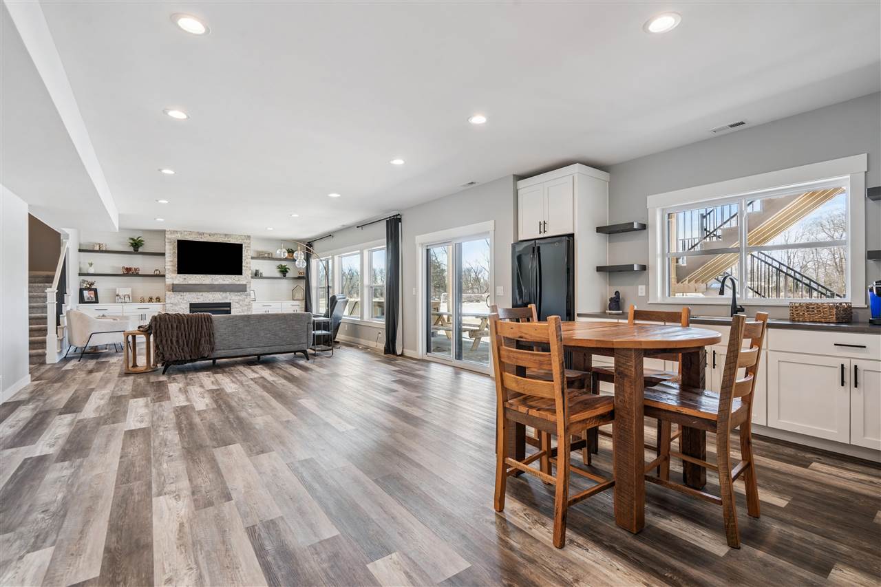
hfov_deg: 96.7
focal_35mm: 16
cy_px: 294
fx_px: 391
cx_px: 440
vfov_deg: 73.7
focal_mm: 16
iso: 400
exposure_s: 1/25
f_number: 9
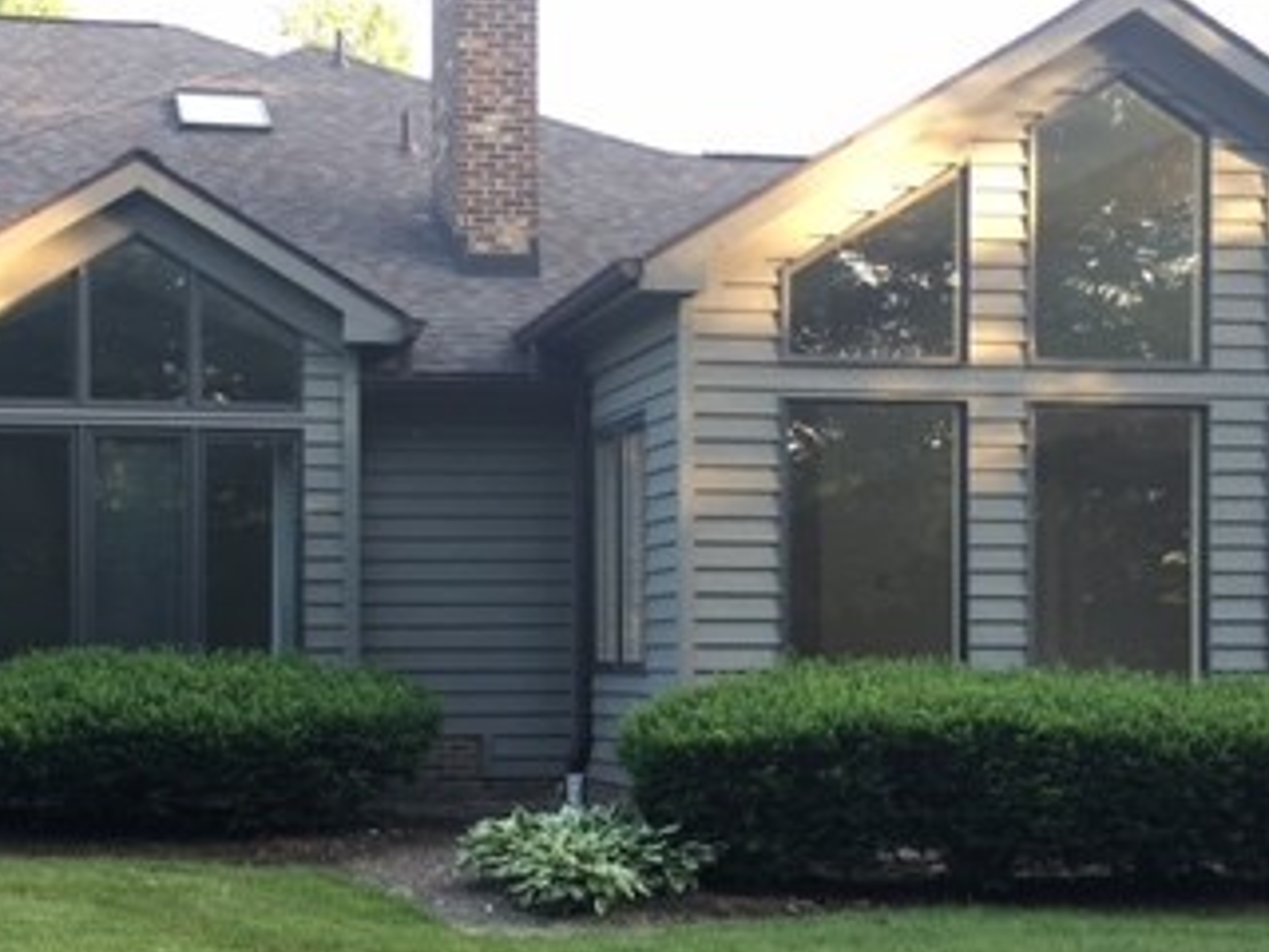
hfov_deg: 32.8
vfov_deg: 25.0
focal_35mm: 58
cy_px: 670
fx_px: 2126
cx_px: 381
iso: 32
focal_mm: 4.15
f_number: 2.2
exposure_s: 1/60
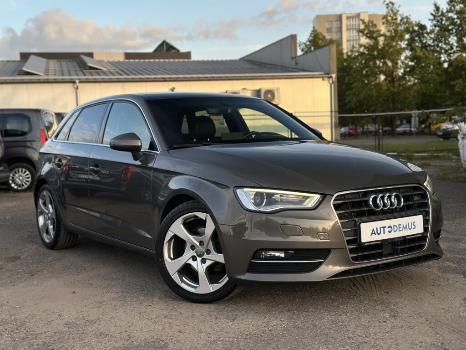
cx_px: 233
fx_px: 646
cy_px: 175
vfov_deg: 30.3
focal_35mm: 48
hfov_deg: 39.7
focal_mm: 6.86
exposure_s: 1/511
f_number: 1.78
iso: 80
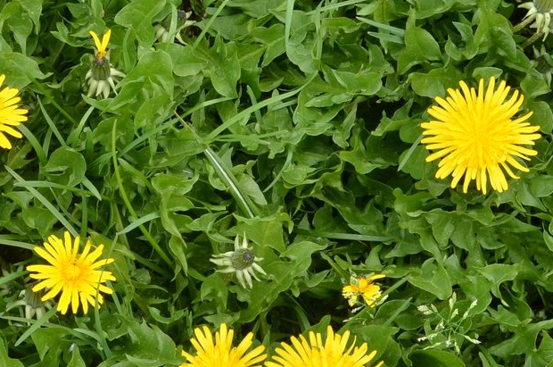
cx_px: 82
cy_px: 262
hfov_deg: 14.2
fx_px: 2208
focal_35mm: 144
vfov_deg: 9.5
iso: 100
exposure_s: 1/125
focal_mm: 28
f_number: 8
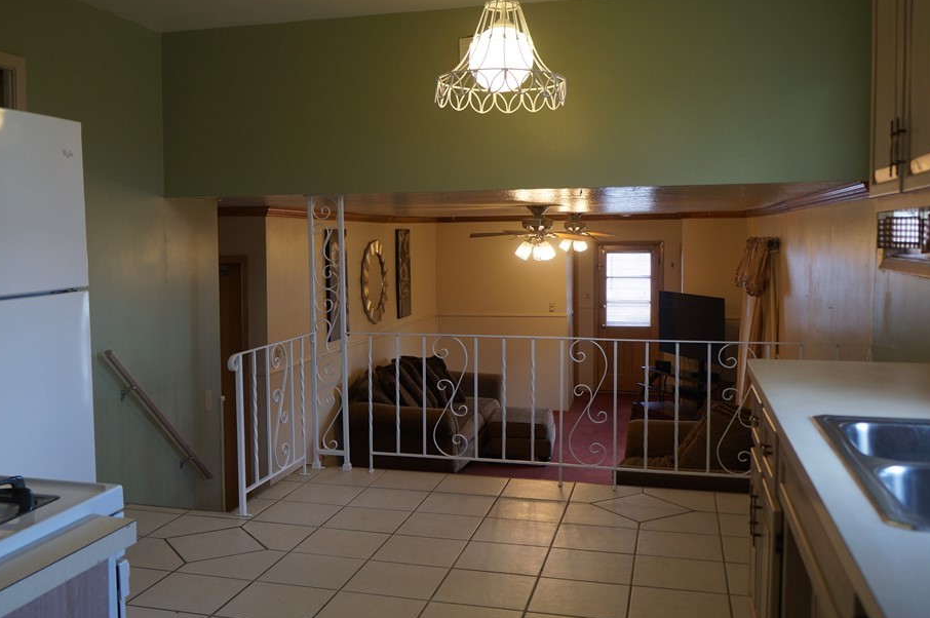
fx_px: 929
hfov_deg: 52.9
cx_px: 384
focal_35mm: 36
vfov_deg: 36.8
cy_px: 301
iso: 320
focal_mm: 20
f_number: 4
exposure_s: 1/60
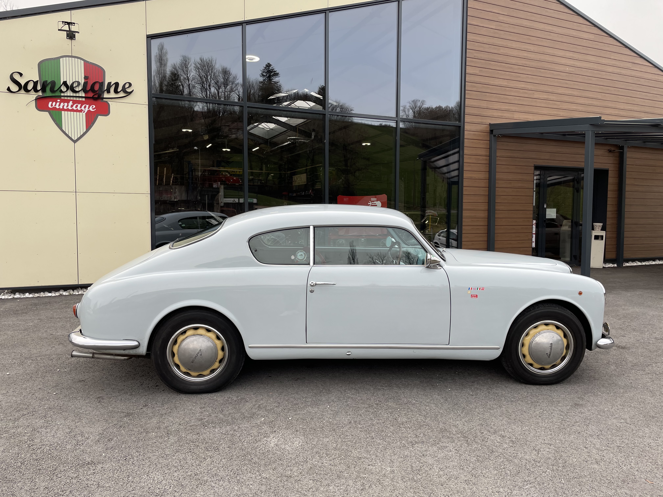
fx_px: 498
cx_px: 332
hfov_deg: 67.3
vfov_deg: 53.1
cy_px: 248
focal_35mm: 26
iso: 32
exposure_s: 1/355
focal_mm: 4.2
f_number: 1.6
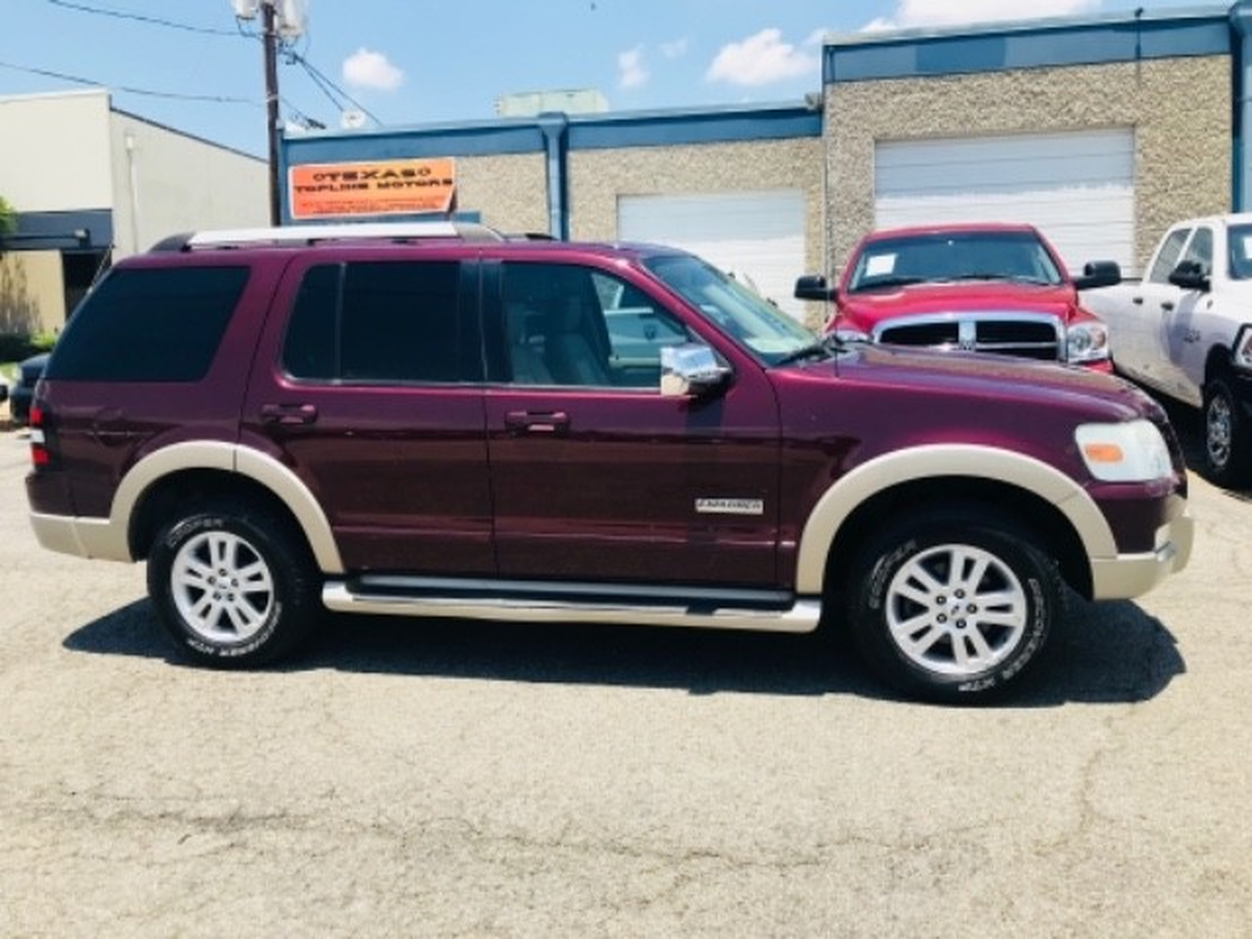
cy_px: 470
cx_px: 626
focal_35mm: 28
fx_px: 1013
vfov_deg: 49.7
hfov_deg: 63.4
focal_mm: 3.99
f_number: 1.8
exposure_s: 1/1742
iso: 20
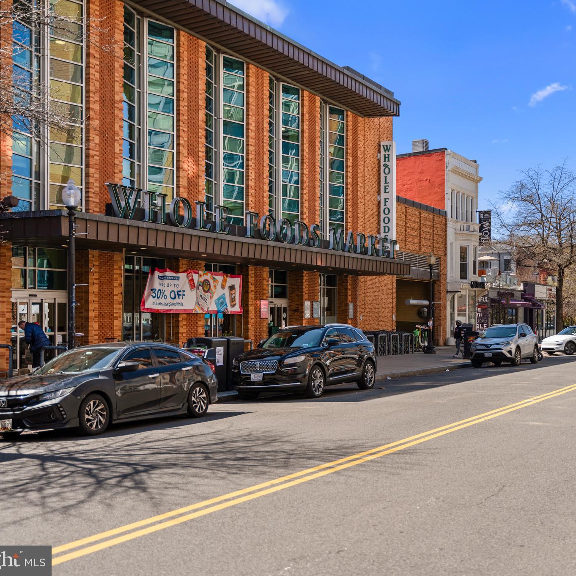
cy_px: 288
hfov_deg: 35.7
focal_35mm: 47
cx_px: 391
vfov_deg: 36.1
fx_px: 883
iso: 200
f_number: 2.8
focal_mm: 36.7
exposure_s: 1/2500
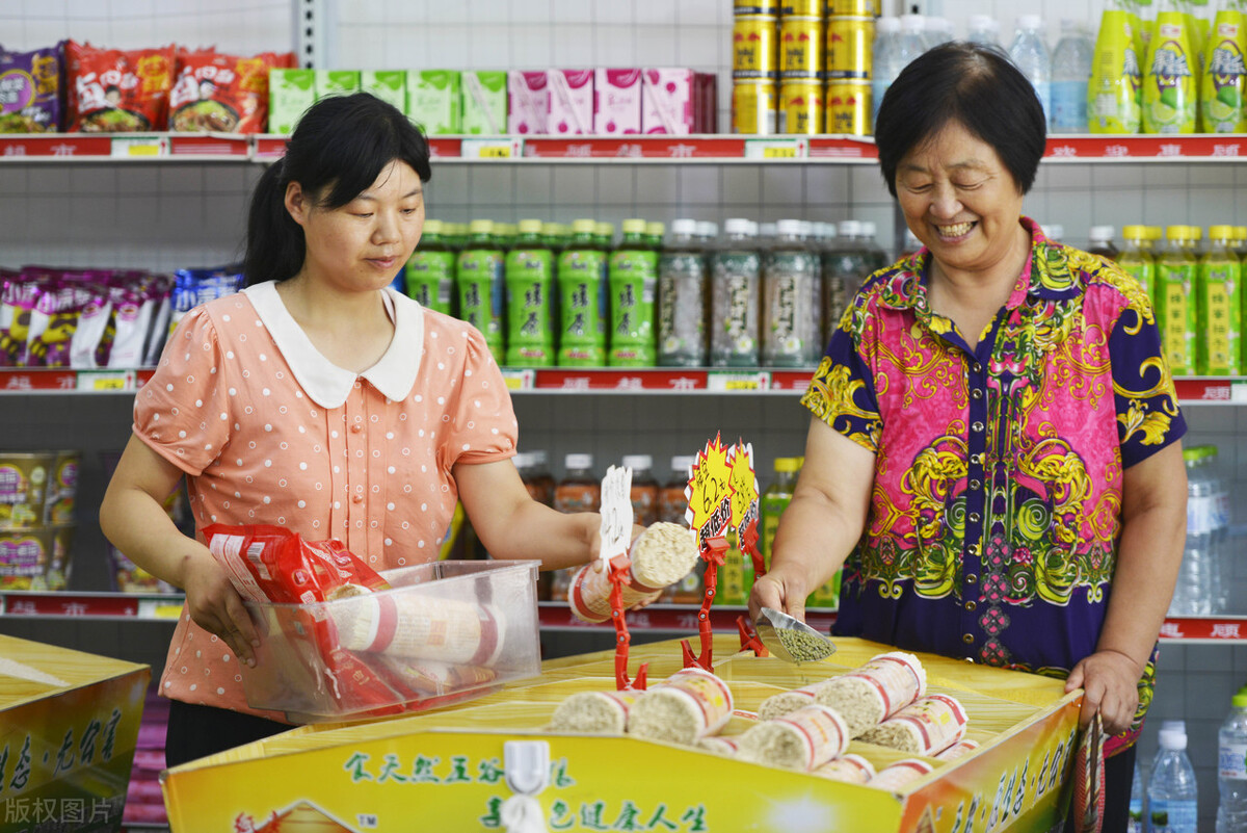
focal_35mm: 140
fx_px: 4851
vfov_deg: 9.8
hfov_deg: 14.6
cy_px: 416
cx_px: 624
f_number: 2.8
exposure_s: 1/80
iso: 400
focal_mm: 140
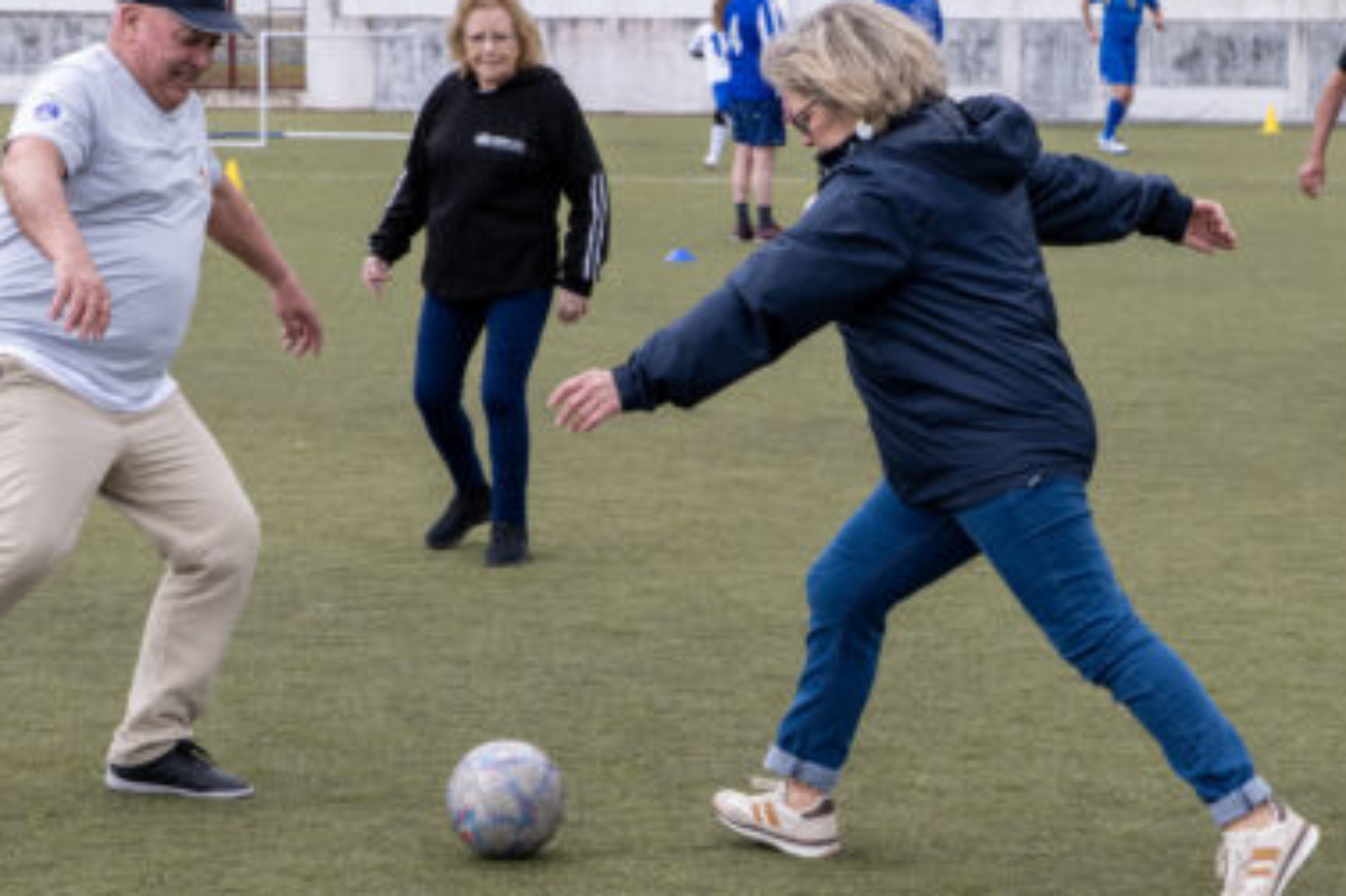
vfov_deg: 14.4
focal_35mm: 95
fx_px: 3550
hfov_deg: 21.5
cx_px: 682
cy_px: 441
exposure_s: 1/1000
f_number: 8
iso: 1600
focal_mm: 70
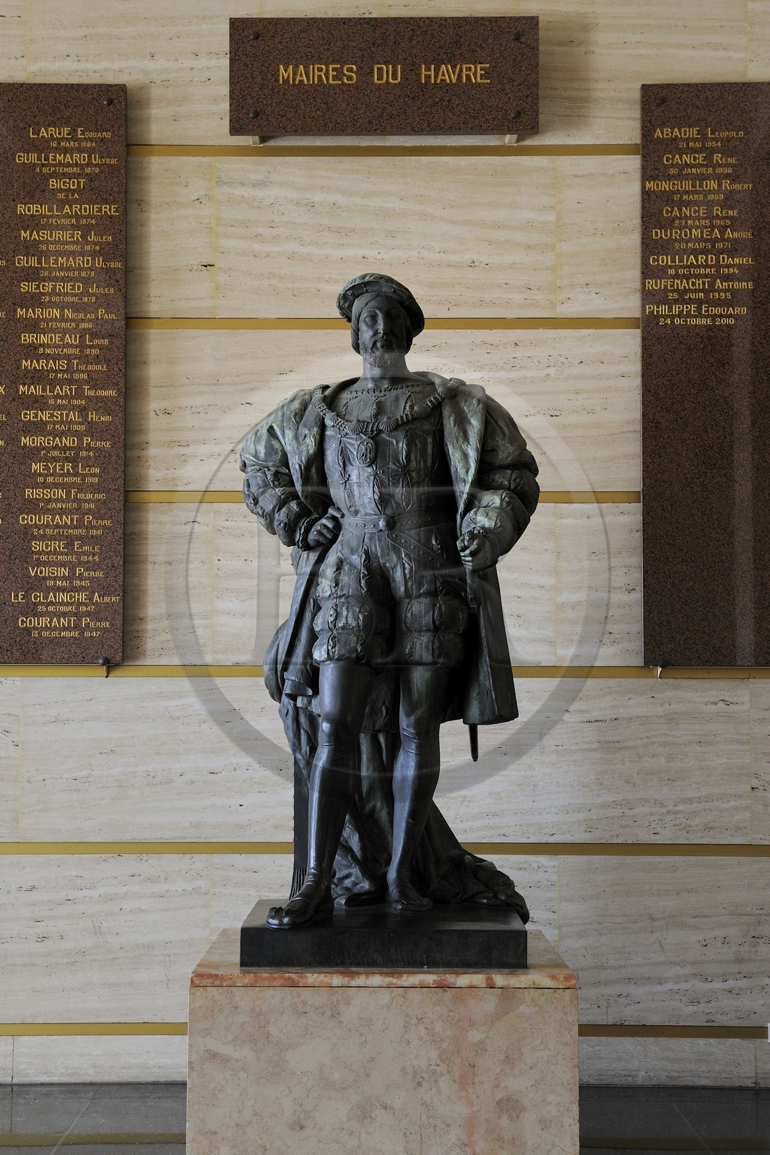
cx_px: 385
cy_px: 578
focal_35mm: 48
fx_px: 1541
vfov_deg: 41.1
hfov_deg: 28.1
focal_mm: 48
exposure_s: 1/60
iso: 800
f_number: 5
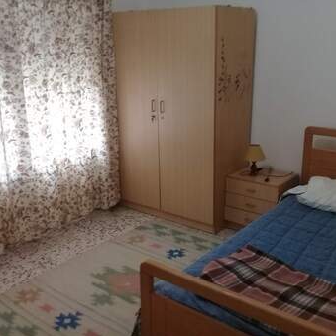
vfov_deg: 44.9
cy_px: 169
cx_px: 177
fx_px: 406
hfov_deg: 44.9
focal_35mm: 37
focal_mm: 3.3
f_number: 2.2
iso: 200
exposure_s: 1/20
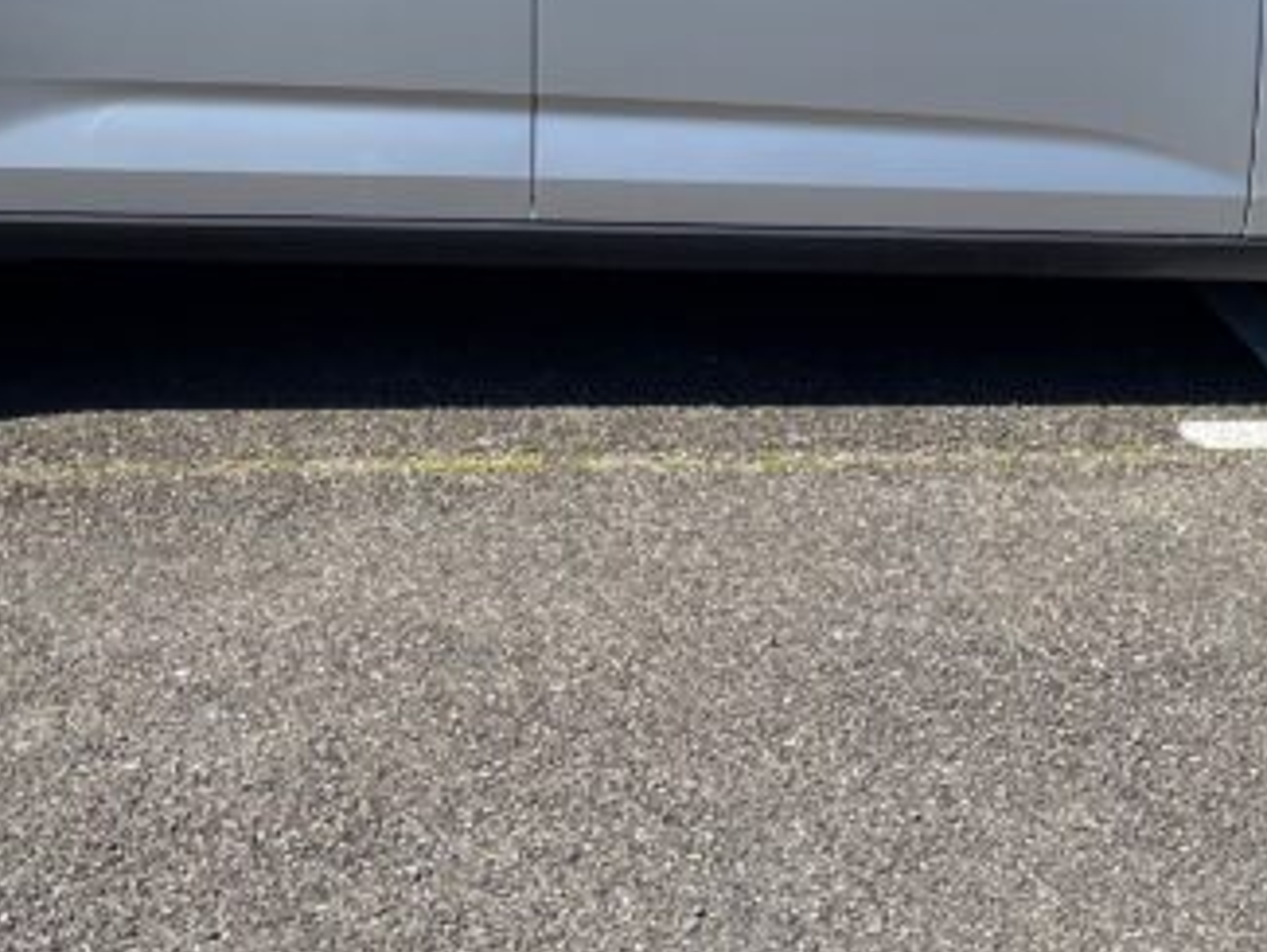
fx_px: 3002
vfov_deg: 16.5
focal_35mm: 82
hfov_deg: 23.8
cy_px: -464
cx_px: 561
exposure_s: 1/2257
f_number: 1.6
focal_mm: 4.2
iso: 32
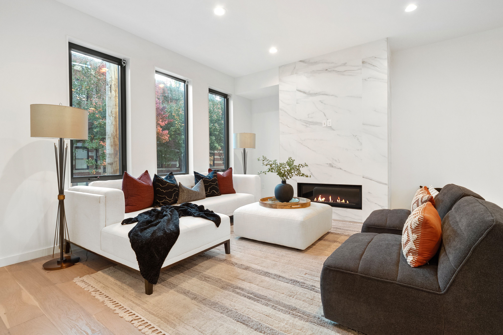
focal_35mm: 16
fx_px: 224
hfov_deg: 96.7
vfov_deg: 73.7
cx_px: 252
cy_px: 168
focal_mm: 8
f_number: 6.3
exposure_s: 1/20
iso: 400
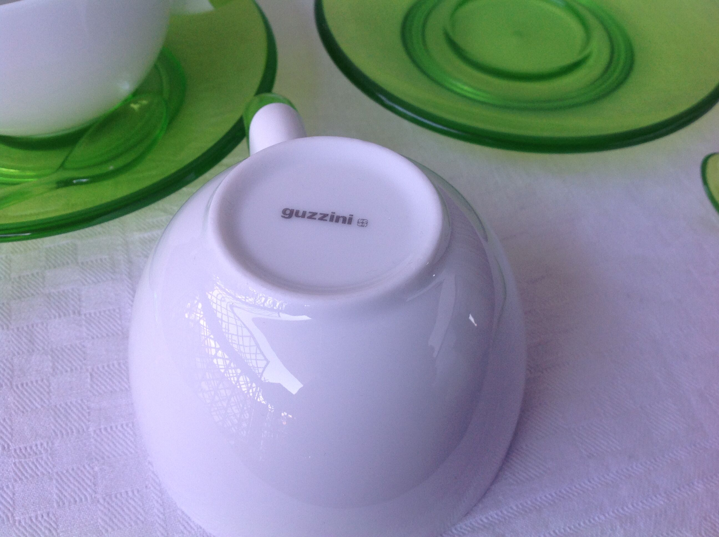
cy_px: 268
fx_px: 726
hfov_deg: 52.7
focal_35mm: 35
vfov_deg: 40.6
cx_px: 360
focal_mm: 4.28
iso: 64
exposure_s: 1/60
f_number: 2.4
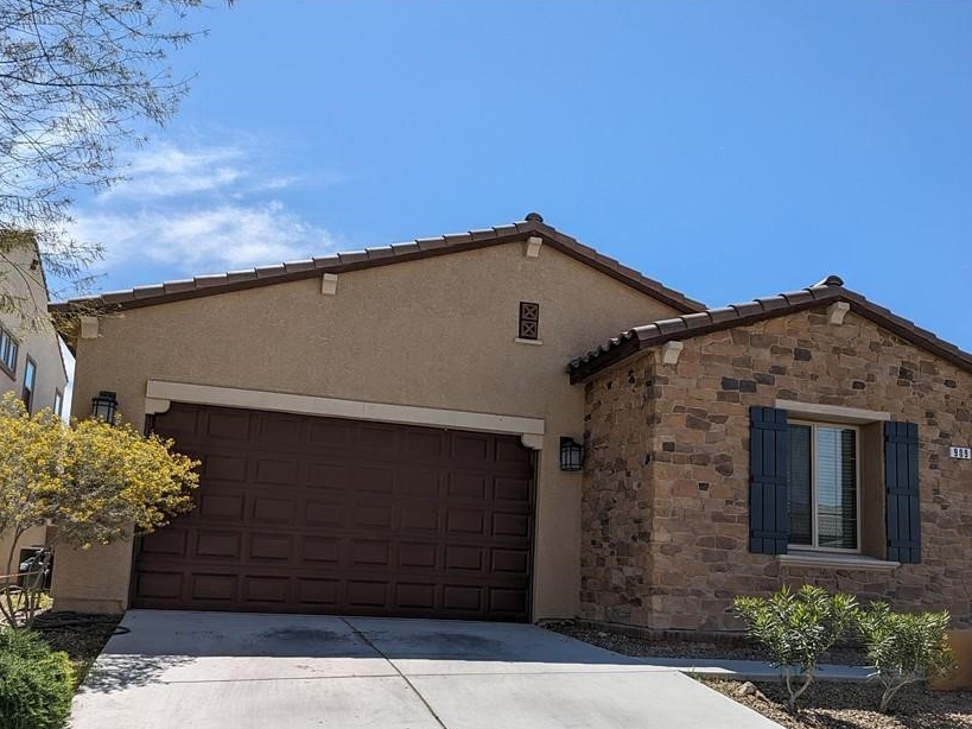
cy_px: 451
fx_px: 842
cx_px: 477
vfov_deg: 46.4
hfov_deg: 60.0
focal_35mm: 30
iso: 51
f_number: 1.7
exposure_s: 1/3175
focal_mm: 4.53
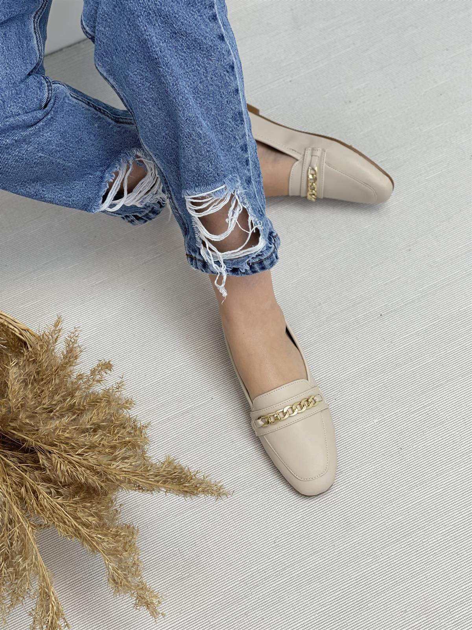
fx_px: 1164
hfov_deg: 22.9
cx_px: 236
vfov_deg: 30.3
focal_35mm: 64
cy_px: 315
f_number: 2.2
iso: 64
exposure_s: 1/100
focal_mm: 7.5
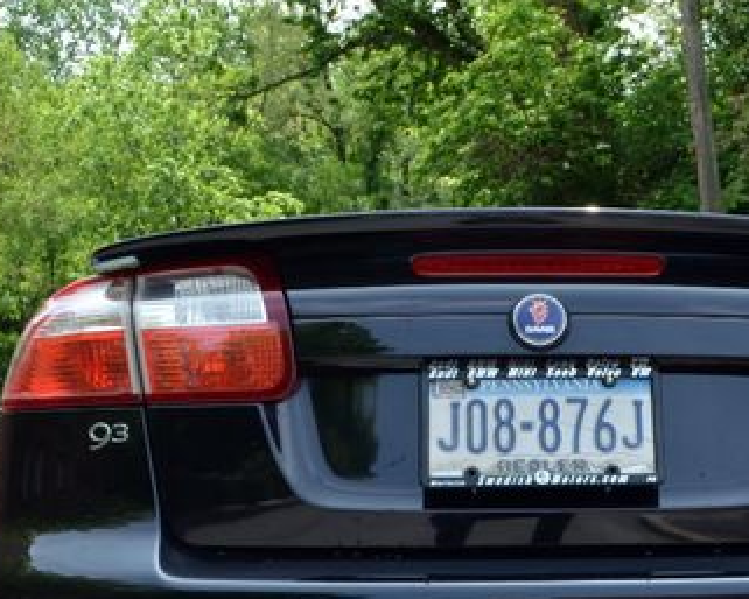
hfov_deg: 32.9
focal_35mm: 56
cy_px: 434
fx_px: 1242
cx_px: 562
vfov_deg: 26.9
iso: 200
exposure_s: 1/200
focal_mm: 20
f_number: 7.1
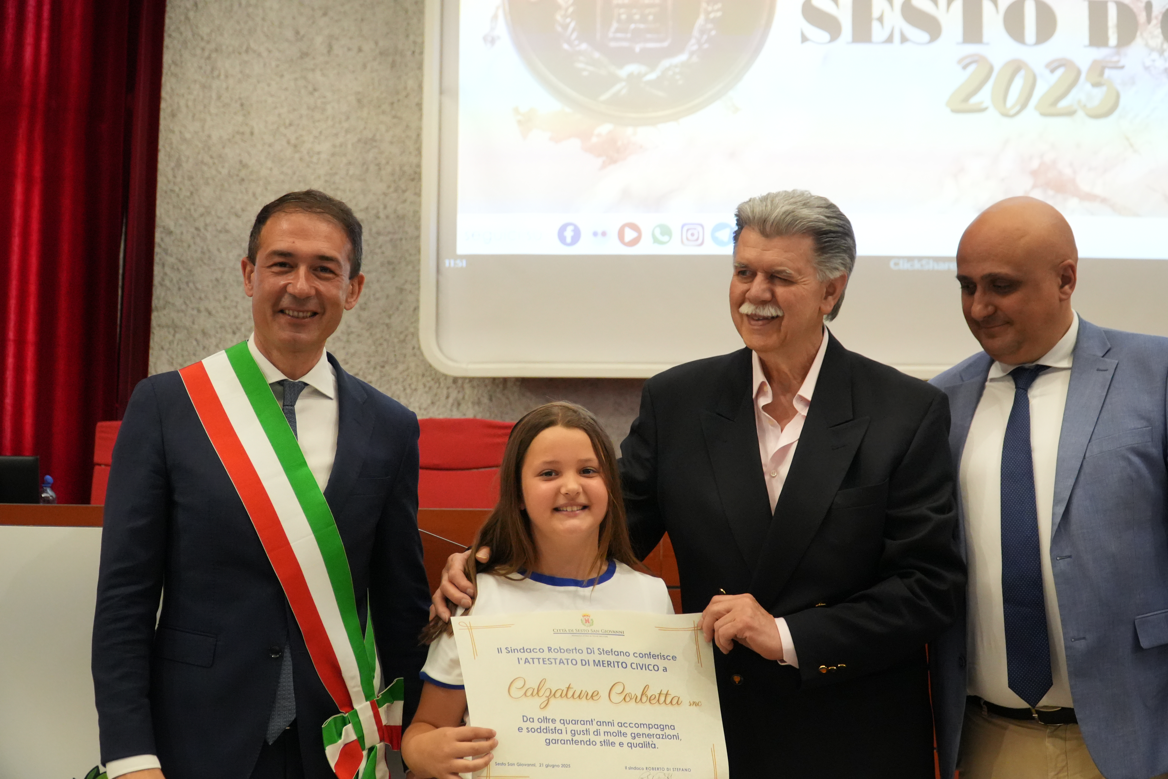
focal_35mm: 48
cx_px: 584
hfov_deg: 41.1
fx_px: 1557
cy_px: 390
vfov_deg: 28.1
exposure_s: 1/125
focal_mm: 32
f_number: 4
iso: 3200
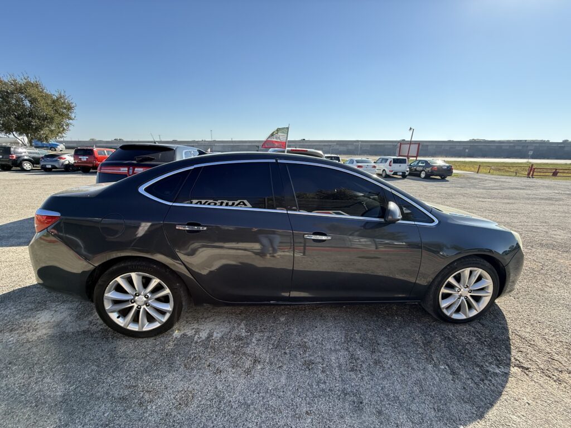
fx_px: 231
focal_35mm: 14
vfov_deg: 85.7
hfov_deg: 102.1
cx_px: 286
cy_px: 214
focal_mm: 2.22
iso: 64
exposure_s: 1/864
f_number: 2.2
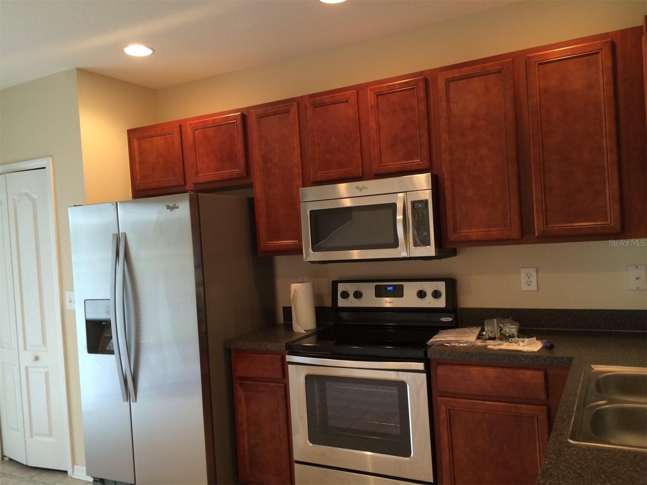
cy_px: 242
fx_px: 542
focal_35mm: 29
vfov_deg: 48.2
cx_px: 324
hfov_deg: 61.7
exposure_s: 1/30
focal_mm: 4.15
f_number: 2.2
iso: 125
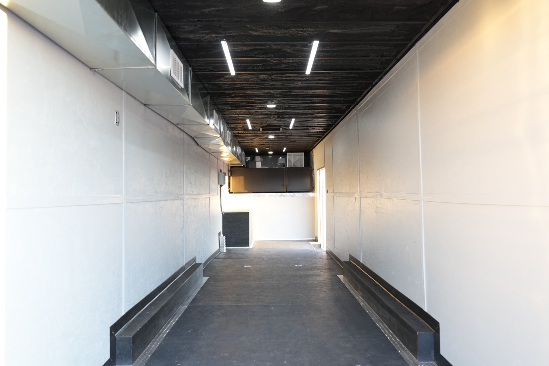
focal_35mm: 28
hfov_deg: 65.5
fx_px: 427
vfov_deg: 46.4
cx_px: 274
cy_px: 183
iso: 1250
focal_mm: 28
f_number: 5.6
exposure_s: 1/30
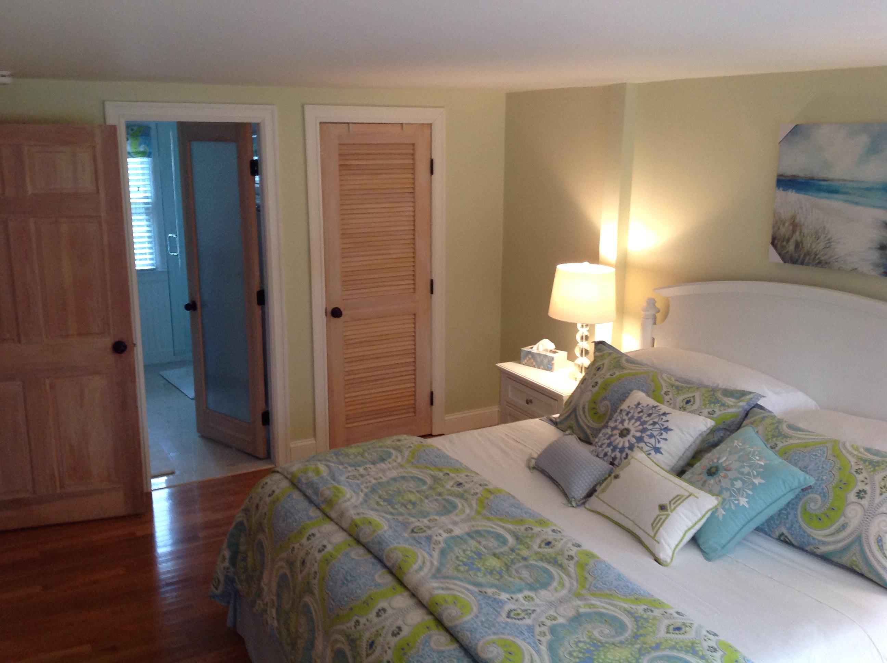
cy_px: 332
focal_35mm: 35
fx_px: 896
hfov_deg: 52.7
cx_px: 444
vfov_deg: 40.6
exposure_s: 1/15
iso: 160
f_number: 2.4
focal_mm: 4.28
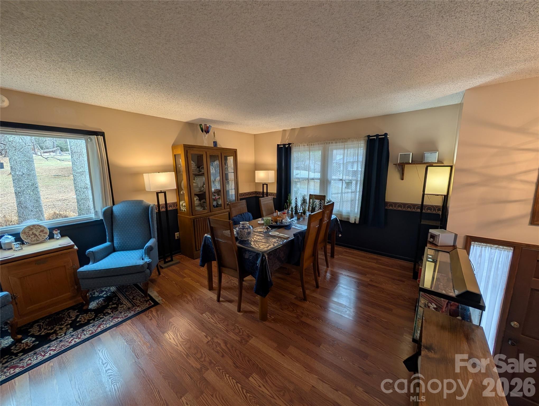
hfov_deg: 110.5
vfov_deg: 94.6
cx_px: 270
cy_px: 203
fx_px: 187
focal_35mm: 12
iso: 52
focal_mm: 2.02
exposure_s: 1/120
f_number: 1.7
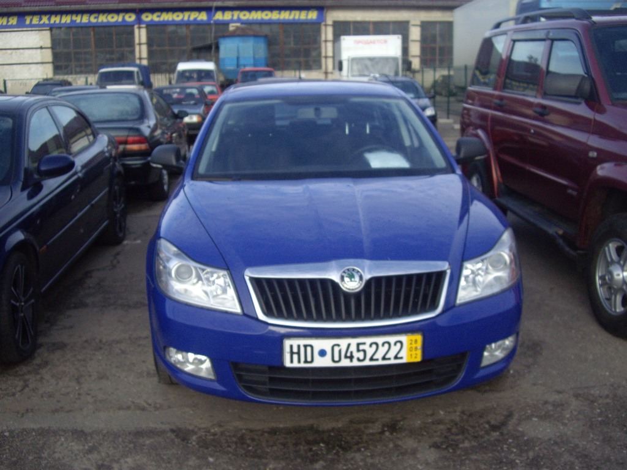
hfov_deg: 49.0
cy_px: 235
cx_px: 314
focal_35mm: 38
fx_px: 688
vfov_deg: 37.7
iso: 200
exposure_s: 1/640
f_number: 2.8
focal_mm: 7.9
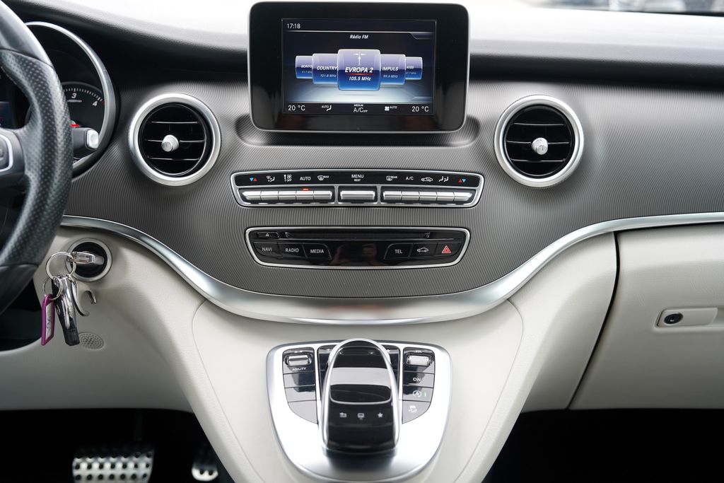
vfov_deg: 35.1
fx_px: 764
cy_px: 242
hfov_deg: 50.7
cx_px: 362
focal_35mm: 38
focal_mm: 38
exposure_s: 1/60
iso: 250
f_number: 4
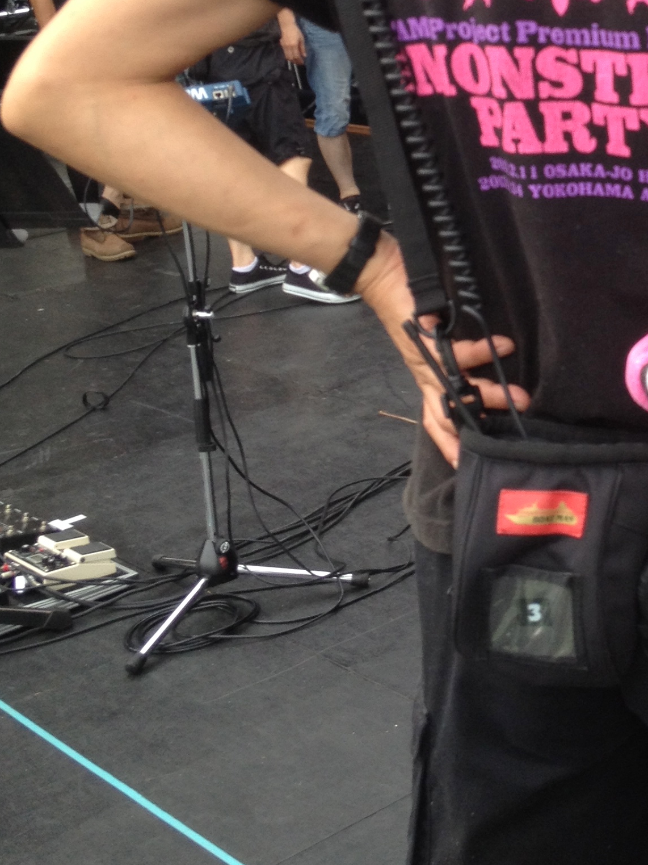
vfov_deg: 25.4
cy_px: 134
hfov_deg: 19.1
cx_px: 648
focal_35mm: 75
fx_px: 1872
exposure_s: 1/226
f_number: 2.4
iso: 50
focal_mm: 4.28
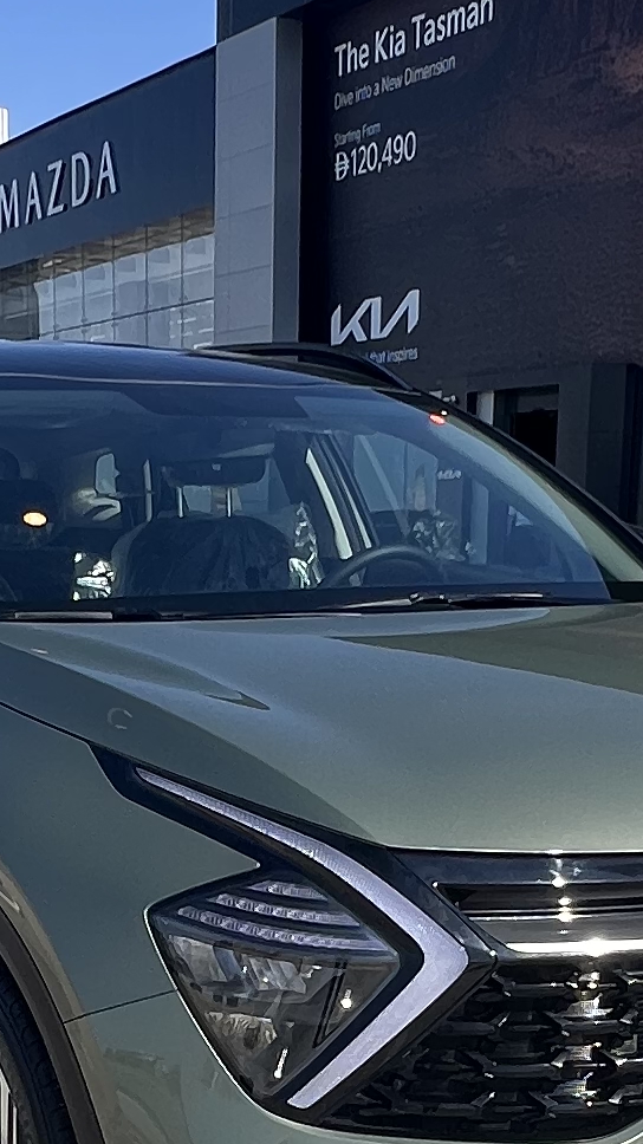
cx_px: 322
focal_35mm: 59
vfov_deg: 33.8
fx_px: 1790
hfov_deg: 20.4
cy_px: 996
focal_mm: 1.57
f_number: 1.8
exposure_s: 1/1340
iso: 32
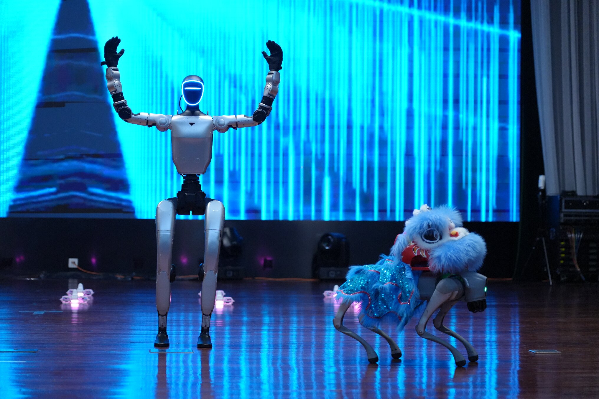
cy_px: 200
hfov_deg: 21.2
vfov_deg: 14.2
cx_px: 300
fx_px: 1597
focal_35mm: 96
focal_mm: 96
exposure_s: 1/250
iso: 5000
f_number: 4
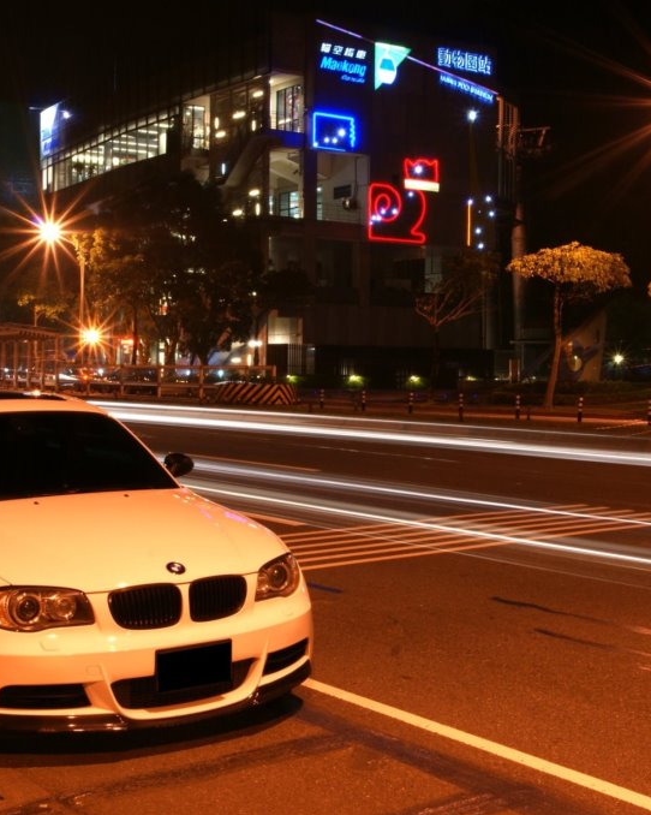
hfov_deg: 29.6
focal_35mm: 51
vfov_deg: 36.7
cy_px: 408
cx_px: 286
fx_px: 1229
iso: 100
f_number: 22
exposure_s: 15
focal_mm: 24
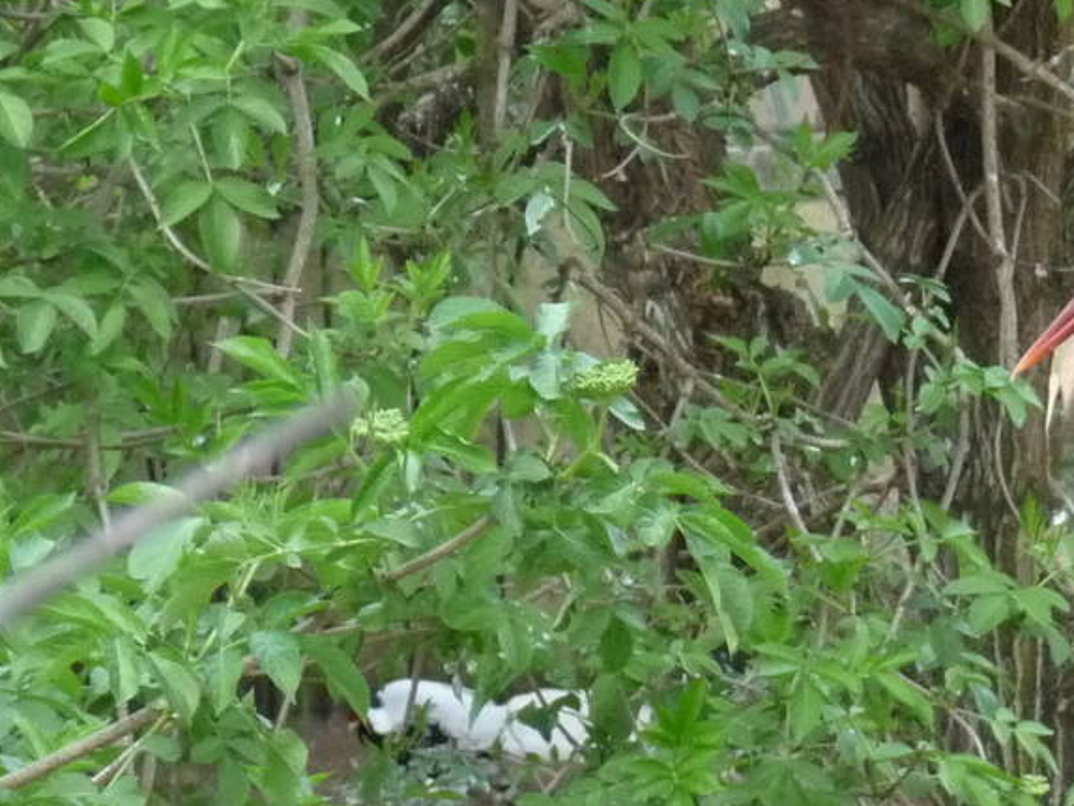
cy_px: 750
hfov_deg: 5.0
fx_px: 12198
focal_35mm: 393
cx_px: 1439
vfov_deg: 3.8
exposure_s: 1/250
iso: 400
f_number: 4.8
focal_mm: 24.1
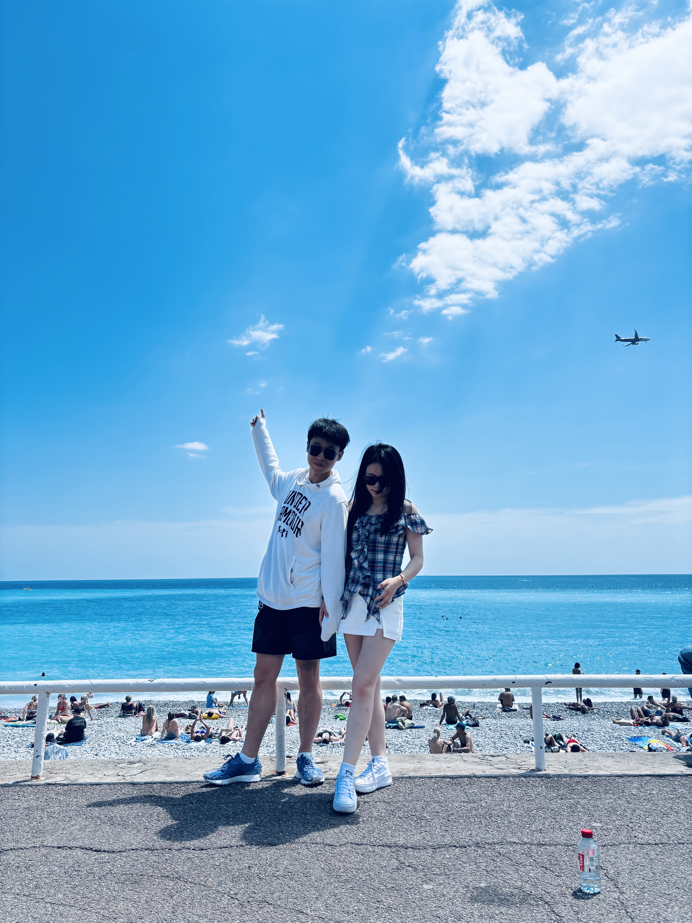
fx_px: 693
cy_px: 462
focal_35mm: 26
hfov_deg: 53.1
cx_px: 346
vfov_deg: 67.3
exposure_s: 1/4255
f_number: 1.6
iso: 50
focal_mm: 5.96
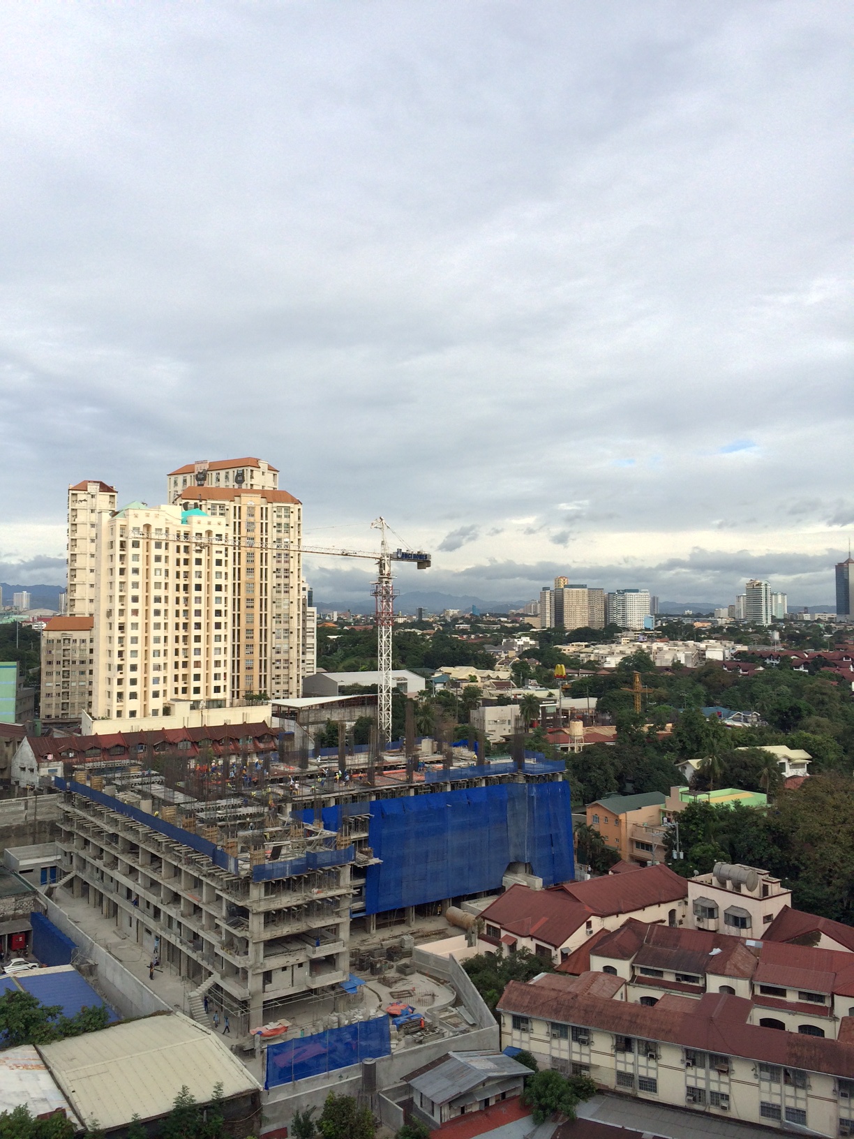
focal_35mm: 30
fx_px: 987
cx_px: 427
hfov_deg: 46.8
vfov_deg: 60.0
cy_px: 570
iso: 32
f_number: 2.2
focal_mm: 4.12
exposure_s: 1/1368
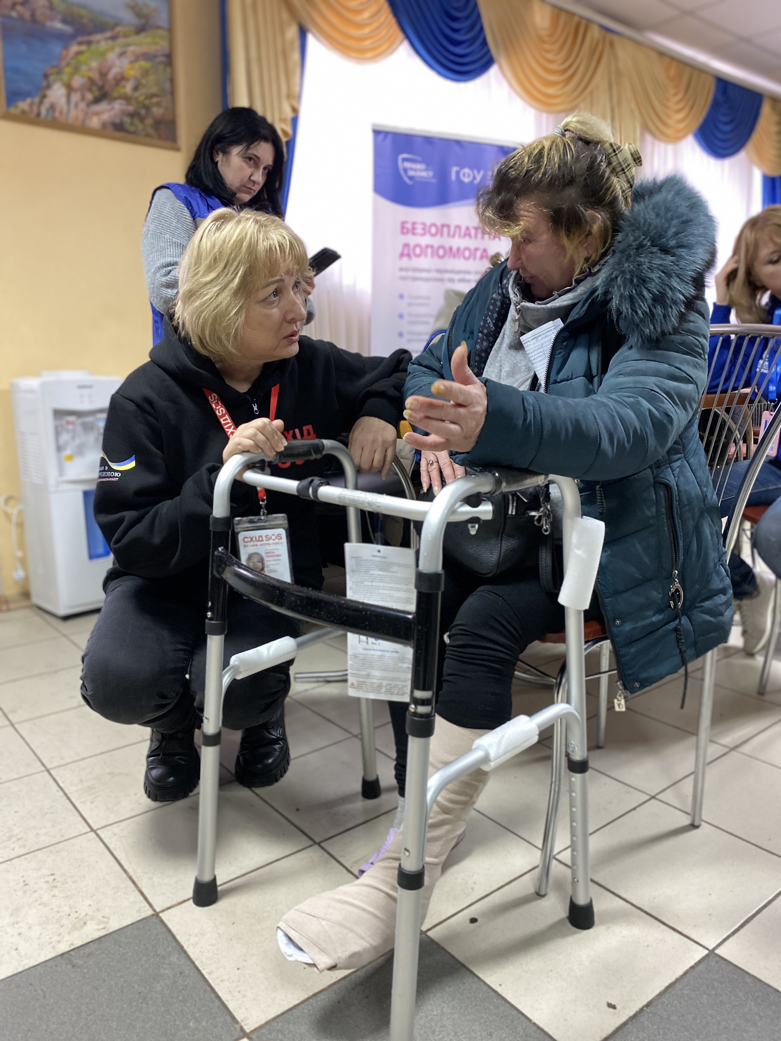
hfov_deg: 53.1
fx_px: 782
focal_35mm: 26
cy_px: 520
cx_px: 390
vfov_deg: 67.3
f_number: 1.8
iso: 400
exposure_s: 1/33
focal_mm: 4.25
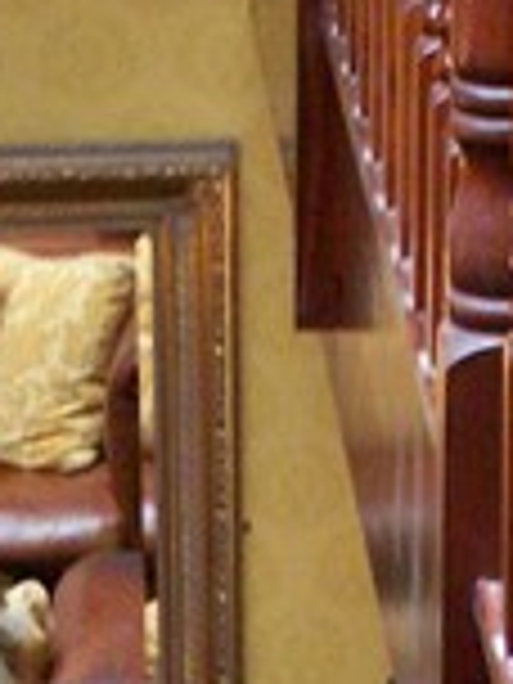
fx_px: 6402
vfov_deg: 6.0
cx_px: 230
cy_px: 1134
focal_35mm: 324
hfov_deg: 4.6
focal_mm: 13.7
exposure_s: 1/40
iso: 400
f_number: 3.2
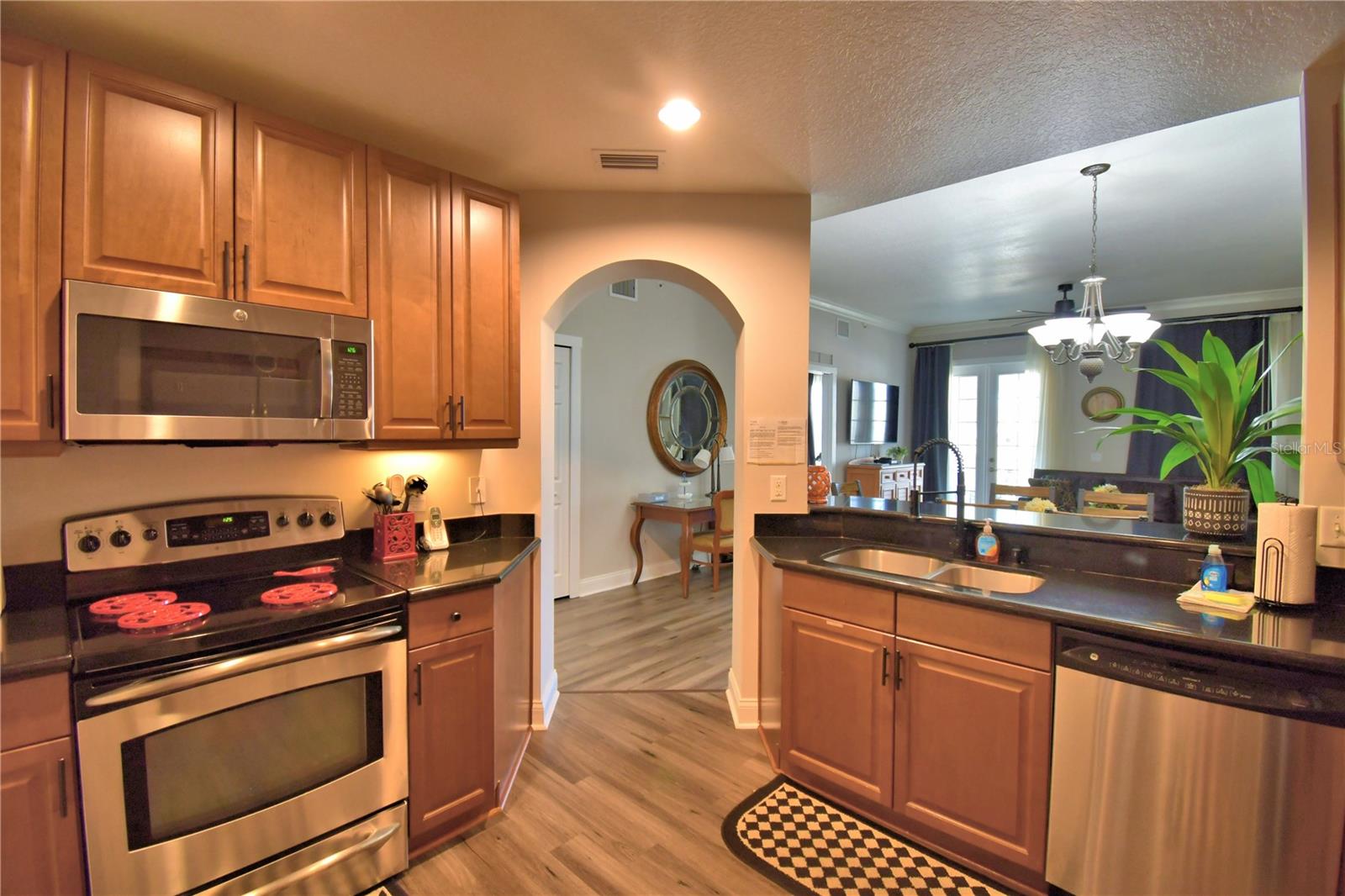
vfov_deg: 77.3
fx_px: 560
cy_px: 448
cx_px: 672
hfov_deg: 100.4
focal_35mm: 15
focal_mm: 10
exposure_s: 1/30
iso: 450
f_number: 4.5
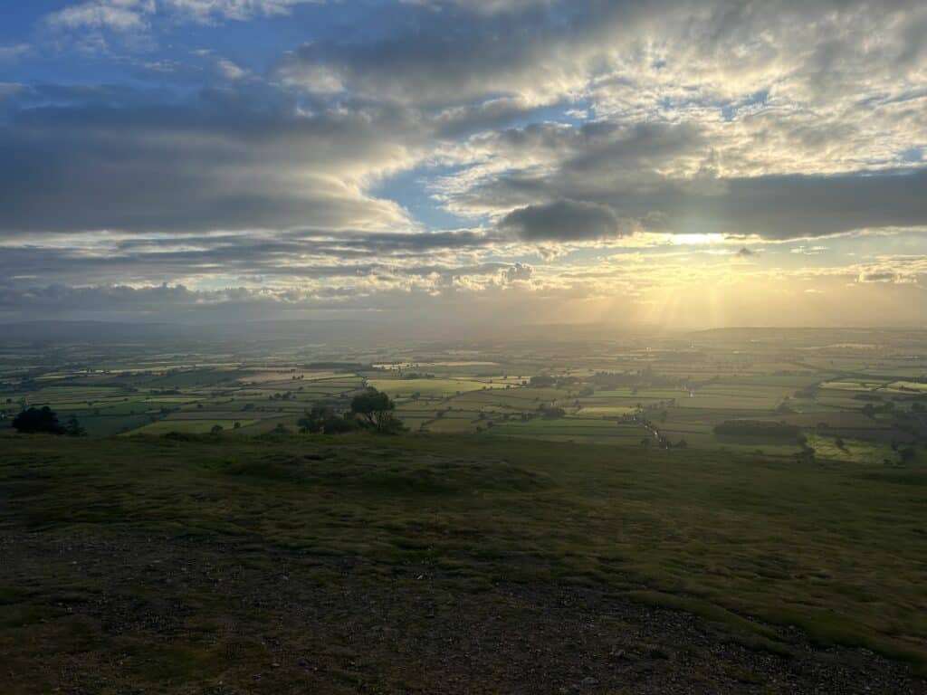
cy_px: 348
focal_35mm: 26
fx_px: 696
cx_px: 464
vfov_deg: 53.1
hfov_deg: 67.3
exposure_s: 1/5076
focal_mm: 5.7
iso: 50
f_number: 1.5
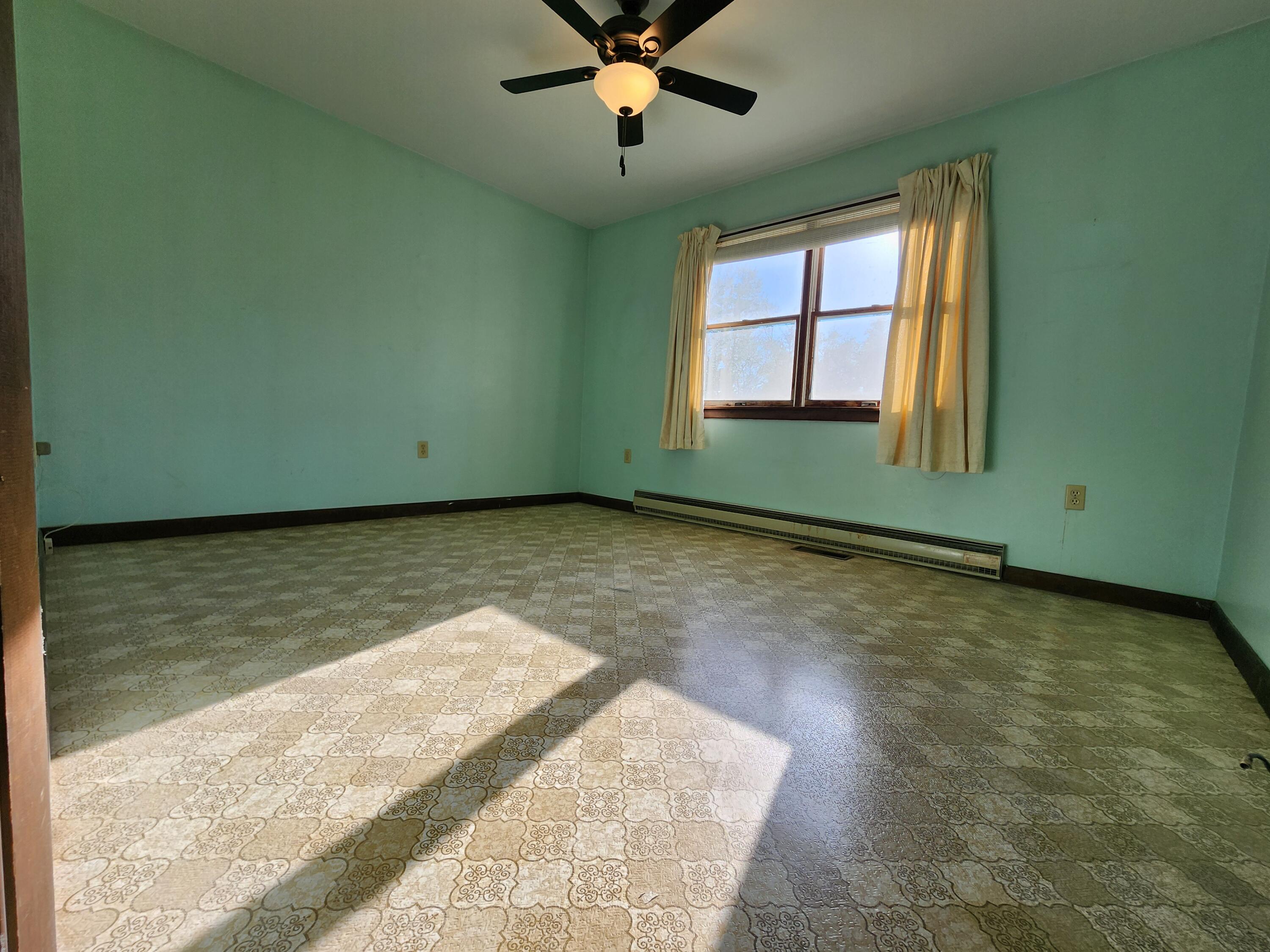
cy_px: 476
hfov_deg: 106.2
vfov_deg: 89.9
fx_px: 477
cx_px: 635
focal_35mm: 13
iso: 50
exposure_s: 1/349
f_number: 2.2
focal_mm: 2.2
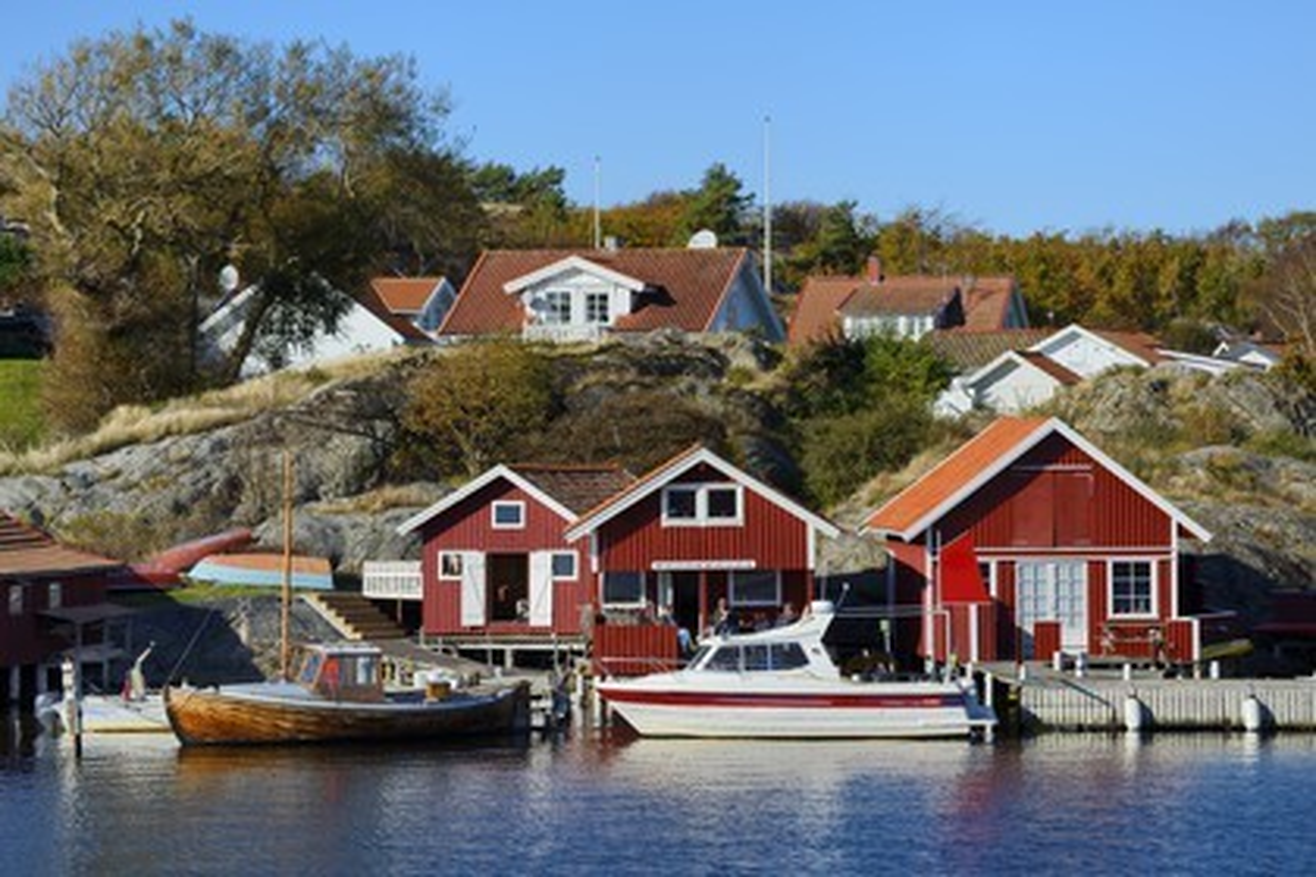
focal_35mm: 125
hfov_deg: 16.4
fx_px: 4569
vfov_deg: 11.0
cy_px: 438
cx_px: 658
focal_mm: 125
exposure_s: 1/320
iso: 200
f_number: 13
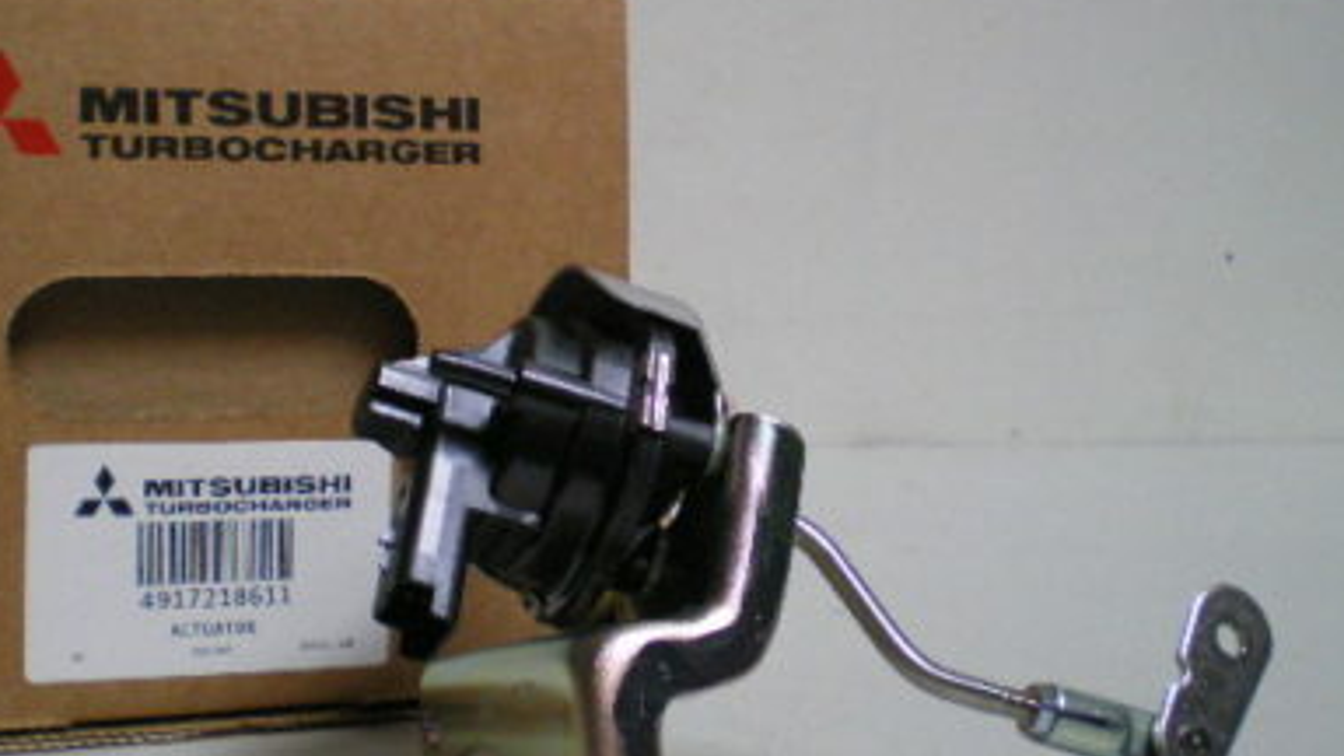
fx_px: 1960
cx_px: 476
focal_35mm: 55
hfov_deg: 37.5
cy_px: 254
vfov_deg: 21.7
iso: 400
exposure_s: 1/10
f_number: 3.1
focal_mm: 6.3
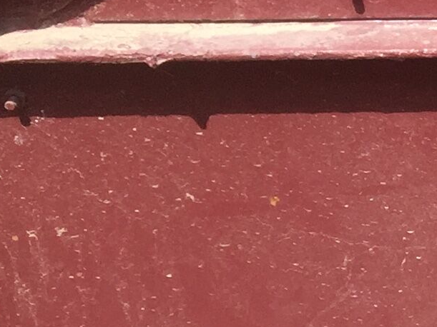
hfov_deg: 10.4
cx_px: 1159
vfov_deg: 9.6
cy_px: 216
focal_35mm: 155
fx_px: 1956
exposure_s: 1/1980
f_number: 2.2
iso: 32
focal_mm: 4.15
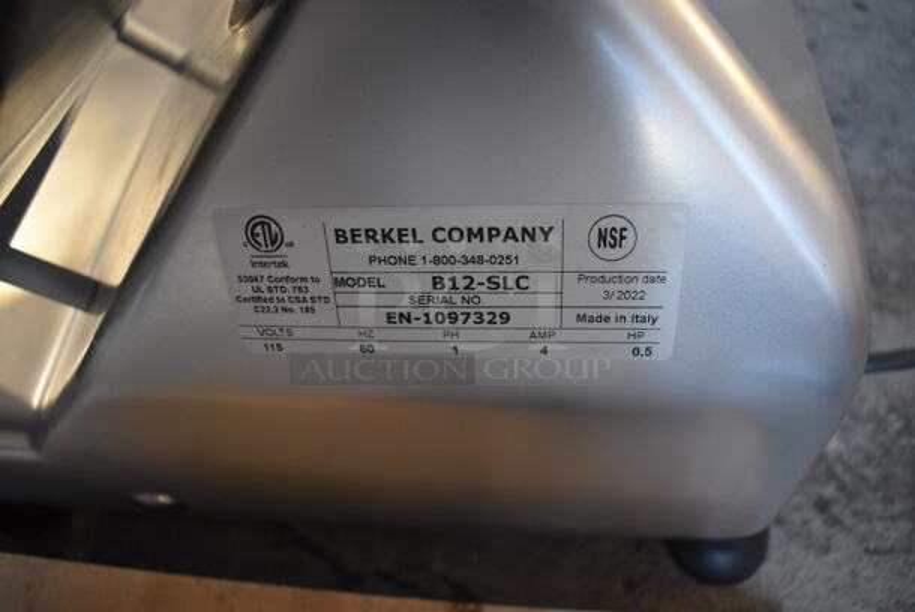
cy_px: 306
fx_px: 687
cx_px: 458
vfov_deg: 48.0
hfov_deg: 67.3
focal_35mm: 27
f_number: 4
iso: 2500
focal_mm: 18
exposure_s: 1/60
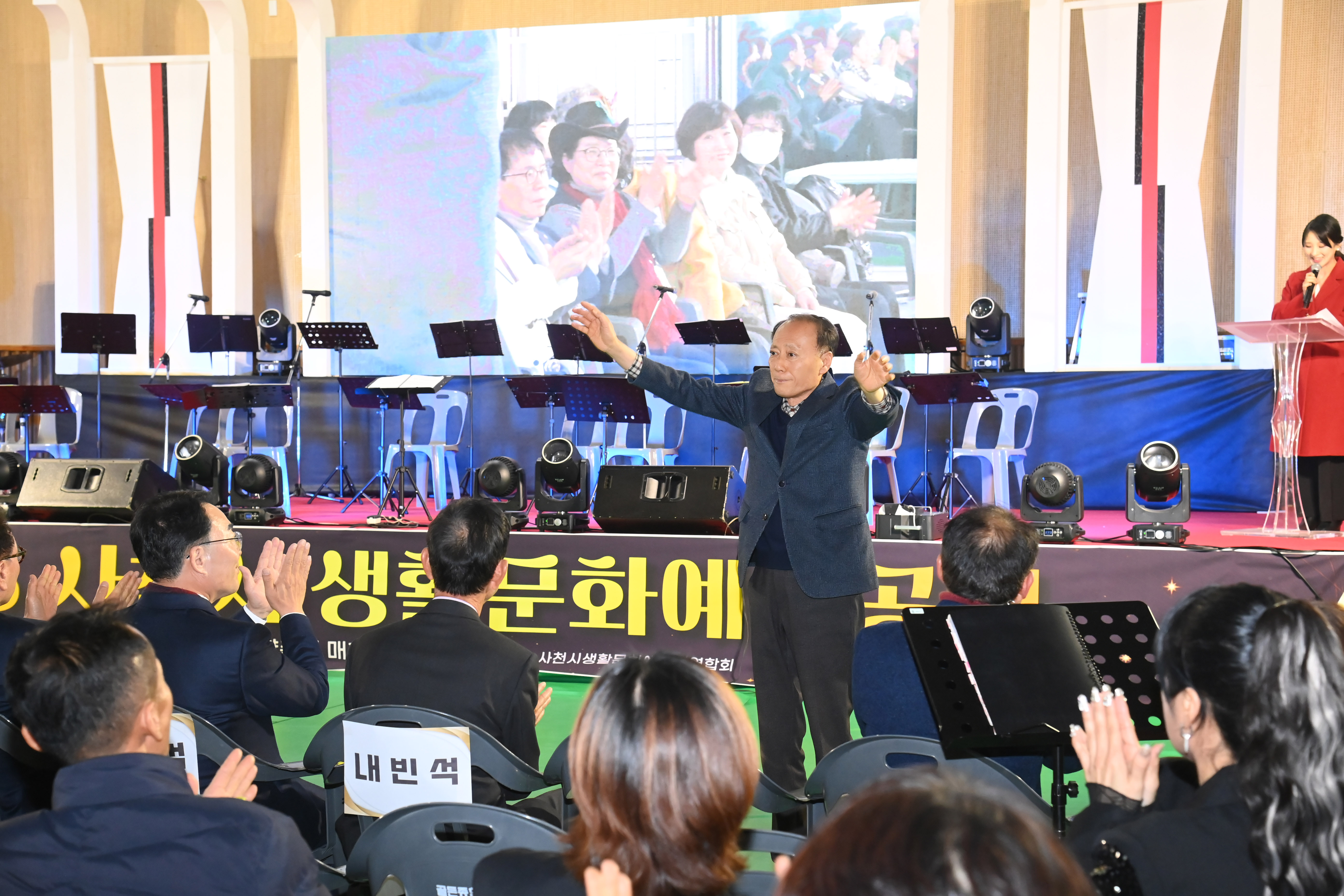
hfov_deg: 36.2
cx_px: 672
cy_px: 448
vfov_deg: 24.6
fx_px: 2053
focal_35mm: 55
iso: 5000
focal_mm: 55
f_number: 6.3
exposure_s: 1/250
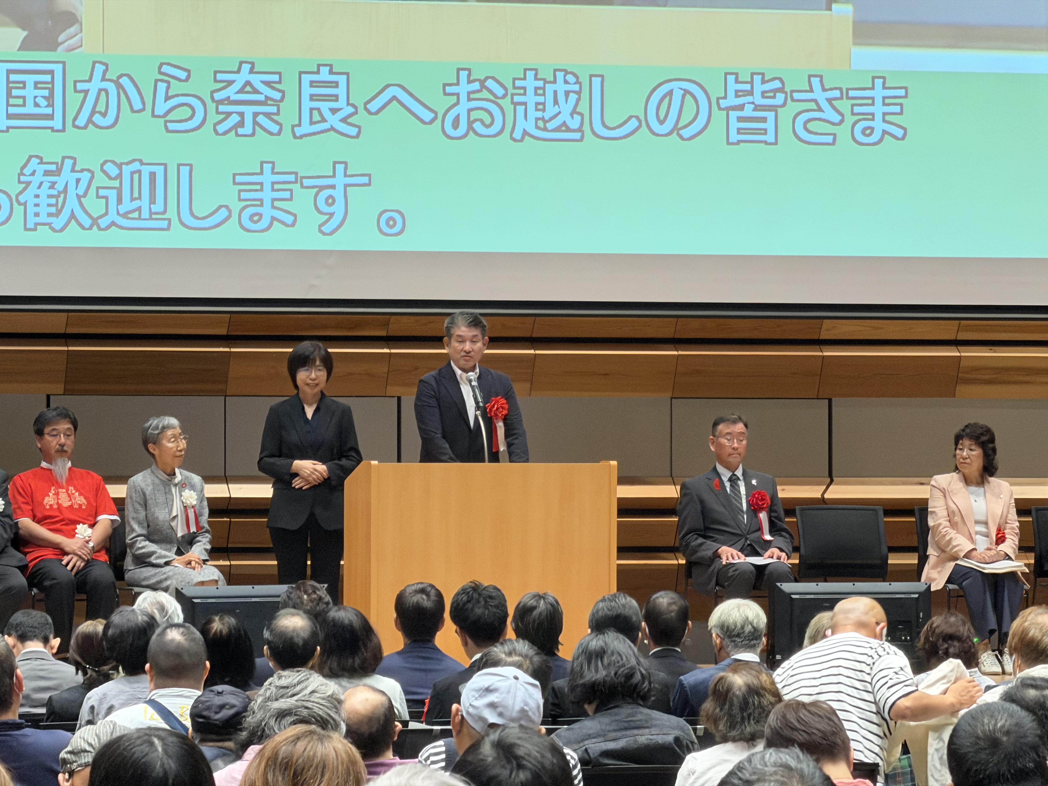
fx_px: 6055
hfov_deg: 9.9
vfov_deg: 7.4
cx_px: 524
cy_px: 393
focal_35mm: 200
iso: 640
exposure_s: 1/60
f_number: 2.8
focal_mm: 16.89
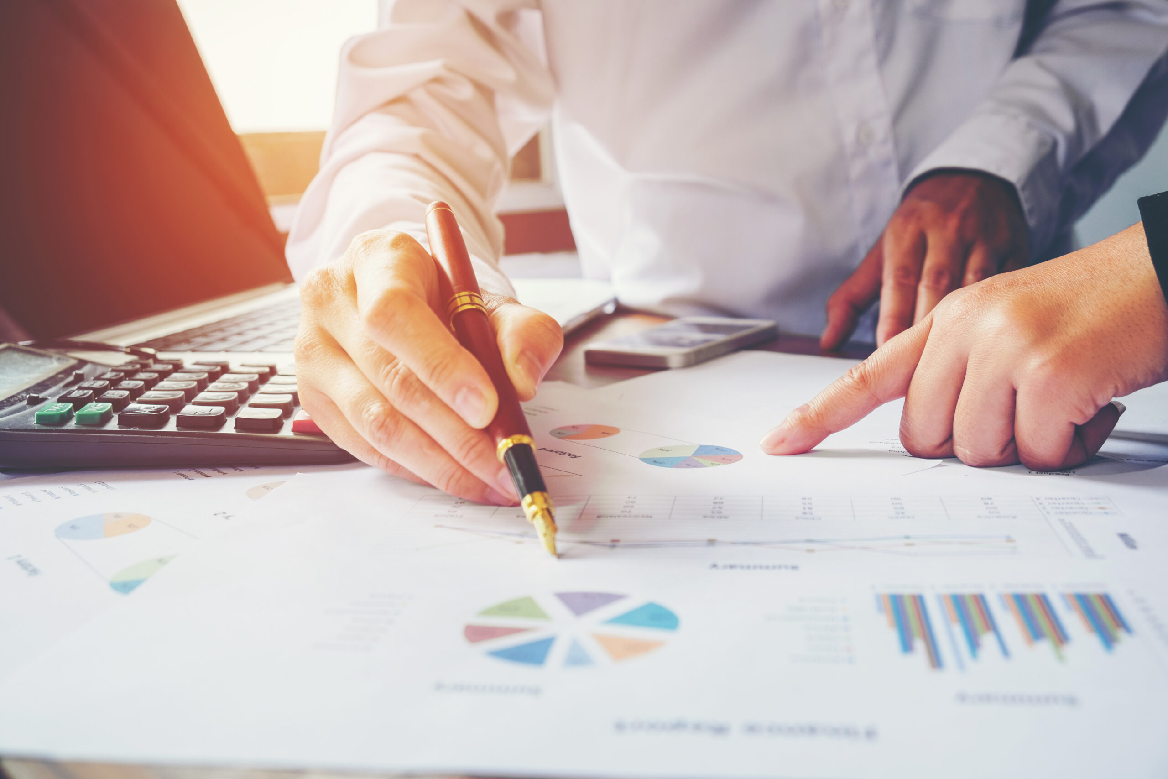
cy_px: 390
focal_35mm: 40
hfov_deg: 48.5
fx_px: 1298
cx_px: 584
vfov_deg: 33.4
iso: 200
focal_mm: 26.5
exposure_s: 1/13
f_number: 4.5
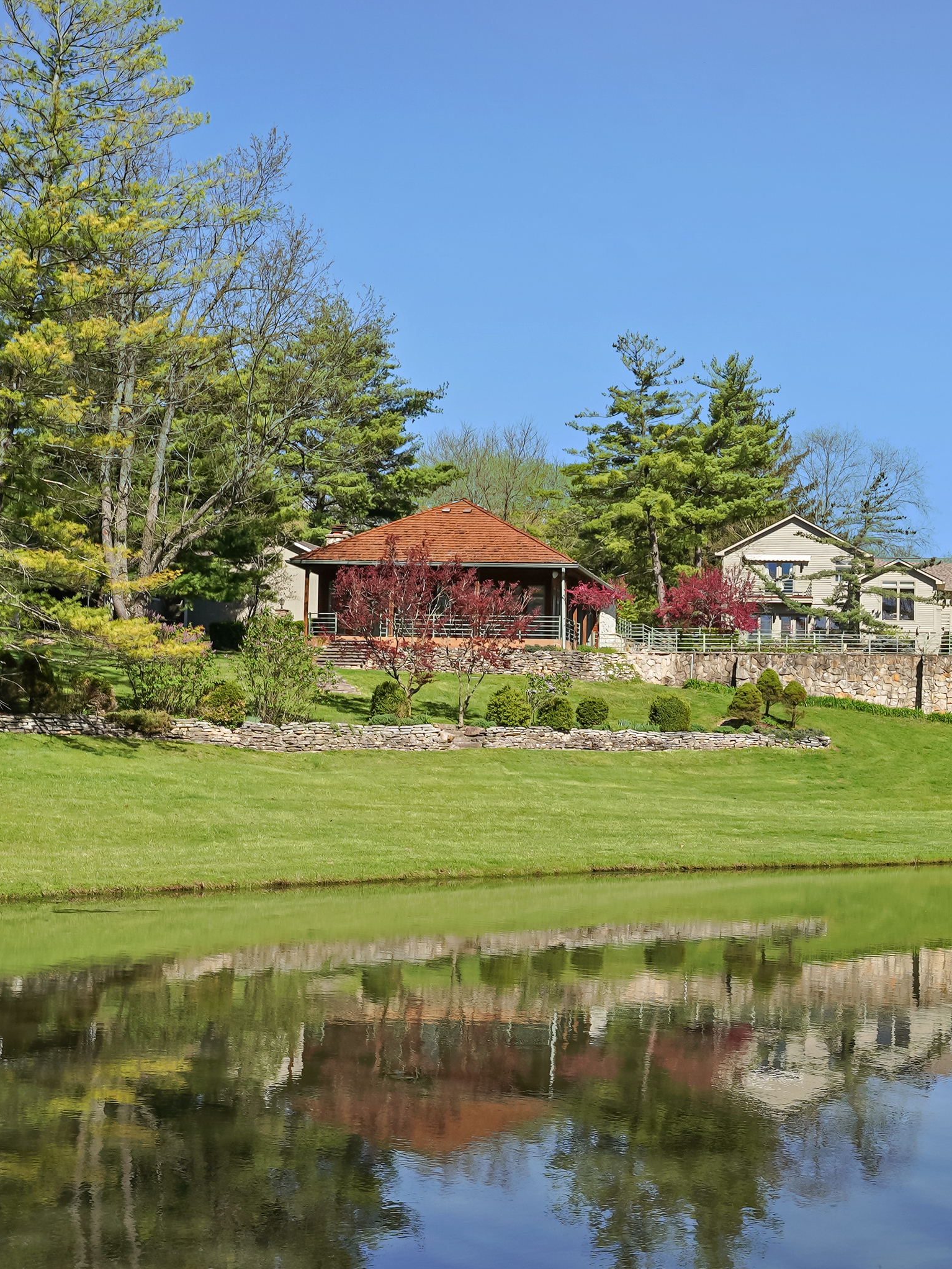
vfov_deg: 36.8
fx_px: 1907
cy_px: 635
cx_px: 881
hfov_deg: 26.9
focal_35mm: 52
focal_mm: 24
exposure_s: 1/320
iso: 100
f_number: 7.1
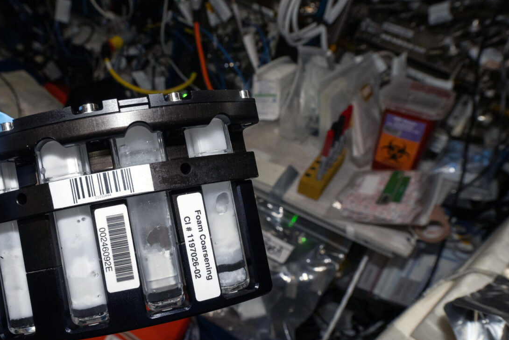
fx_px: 438
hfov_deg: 59.3
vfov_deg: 42.2
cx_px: 183
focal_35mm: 31
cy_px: 200
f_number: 11
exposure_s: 1/60
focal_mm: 22
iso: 1100
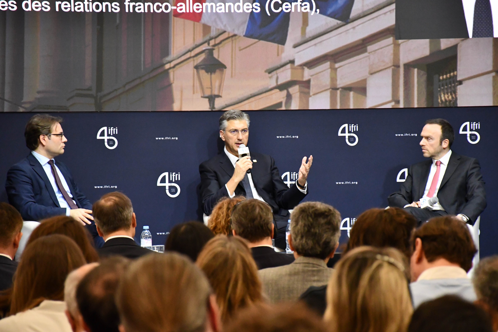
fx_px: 2324
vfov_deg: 8.2
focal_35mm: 168
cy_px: 166
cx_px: 249
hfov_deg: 12.2
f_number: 5.6
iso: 5600
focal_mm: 112
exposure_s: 1/125
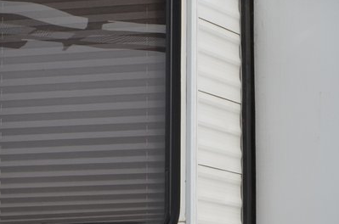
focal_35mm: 116
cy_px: 234
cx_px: 260
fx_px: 1090
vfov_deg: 11.6
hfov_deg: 17.6
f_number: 8
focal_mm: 18
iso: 125
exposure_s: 1/250
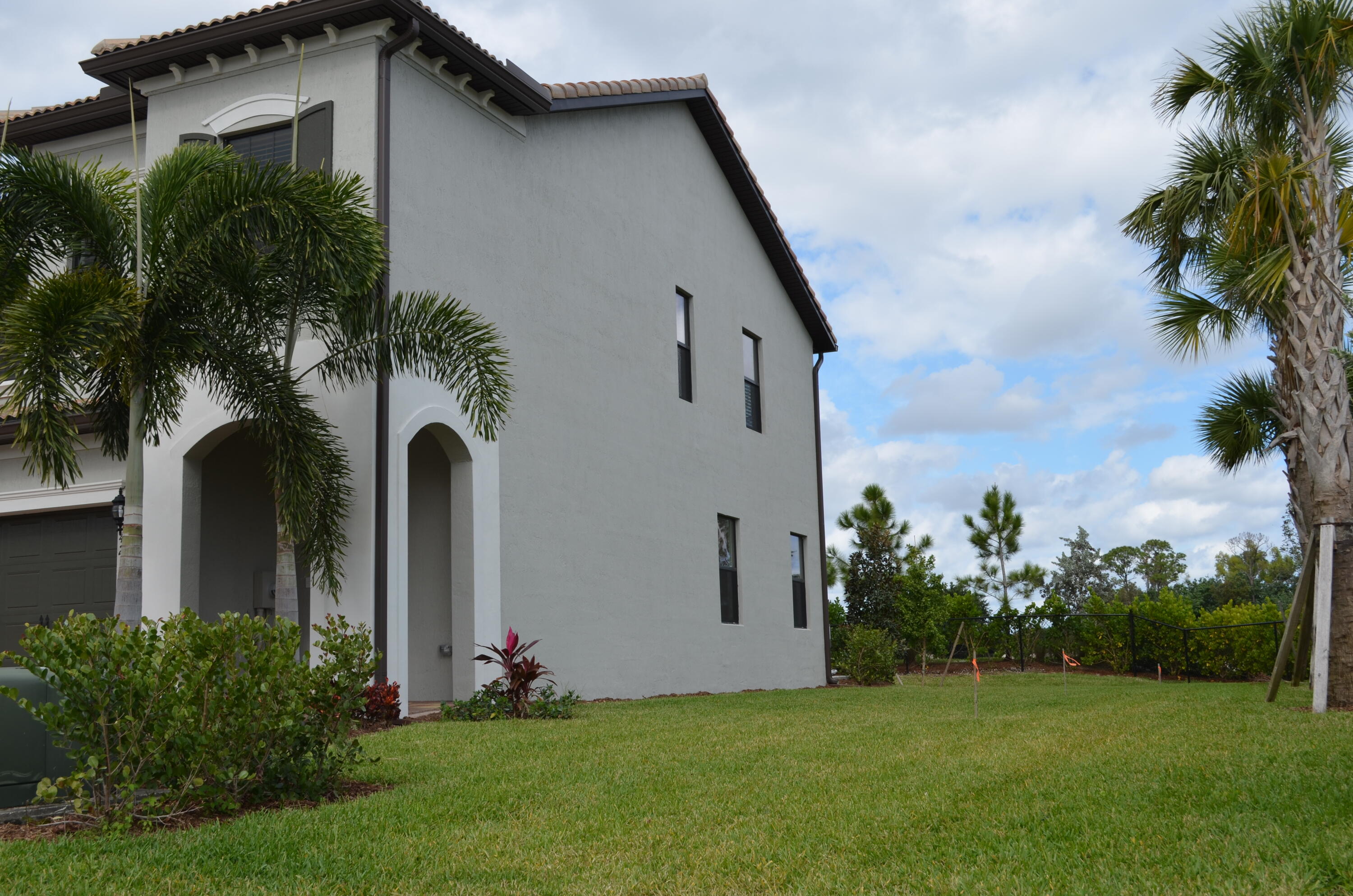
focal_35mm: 36
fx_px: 1350
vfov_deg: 36.7
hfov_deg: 53.2
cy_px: 448
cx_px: 676
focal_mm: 24
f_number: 7.1
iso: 100
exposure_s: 1/200
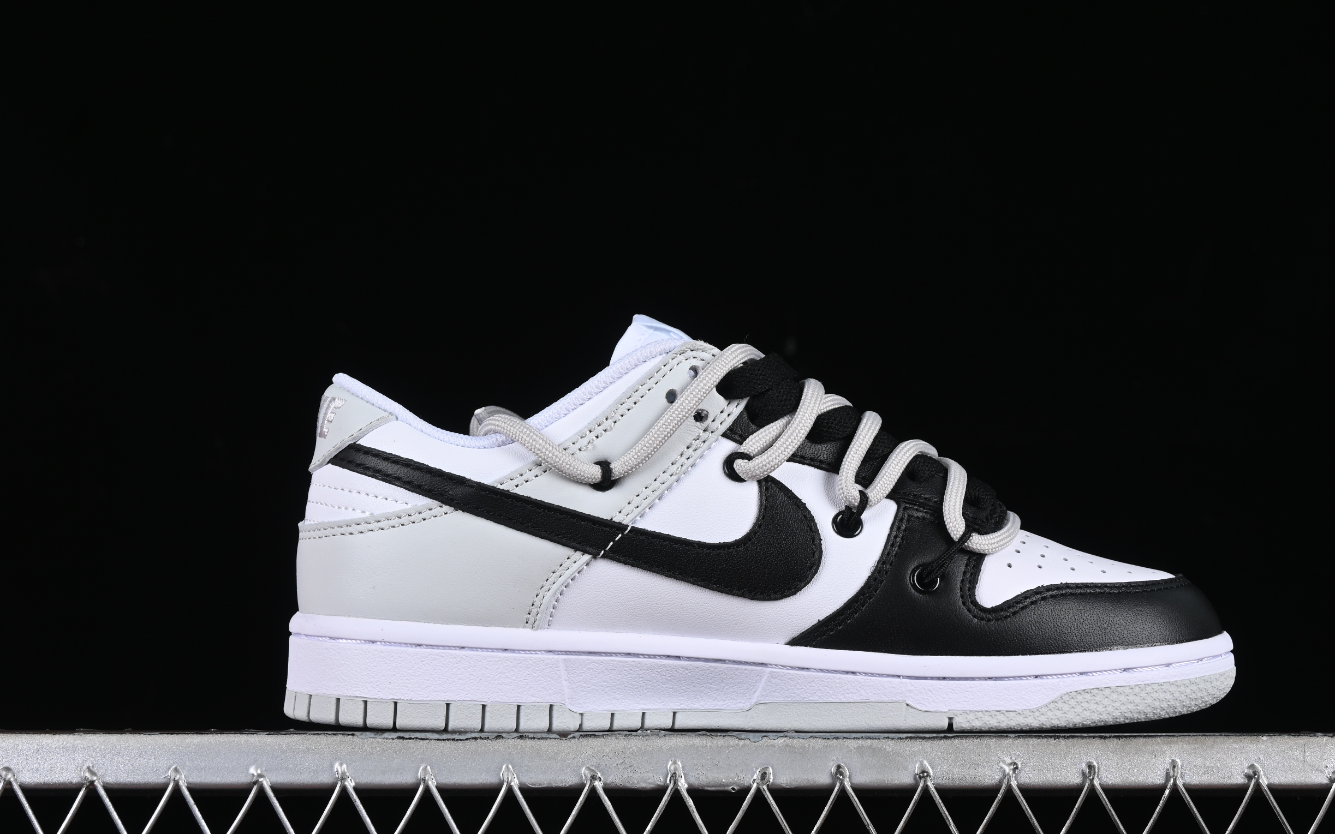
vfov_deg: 15.0
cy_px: 414
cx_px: 747
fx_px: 3165
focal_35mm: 87
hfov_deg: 23.8
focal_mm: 50
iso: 160
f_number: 8
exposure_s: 1/80
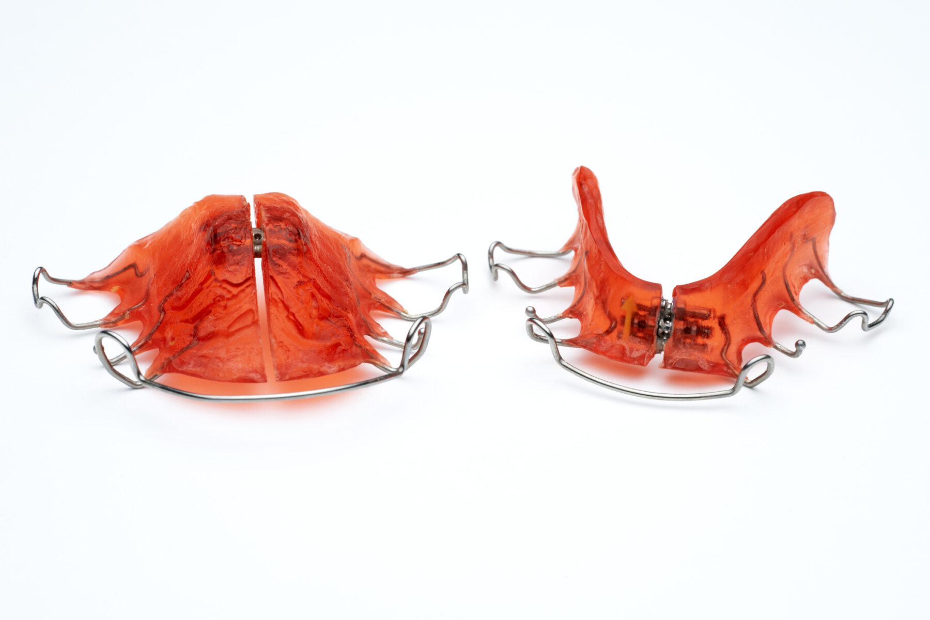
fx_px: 2712
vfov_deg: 13.0
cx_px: 465
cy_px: 310
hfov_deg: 19.5
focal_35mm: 105
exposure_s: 1/100
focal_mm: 105
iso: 100
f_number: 18
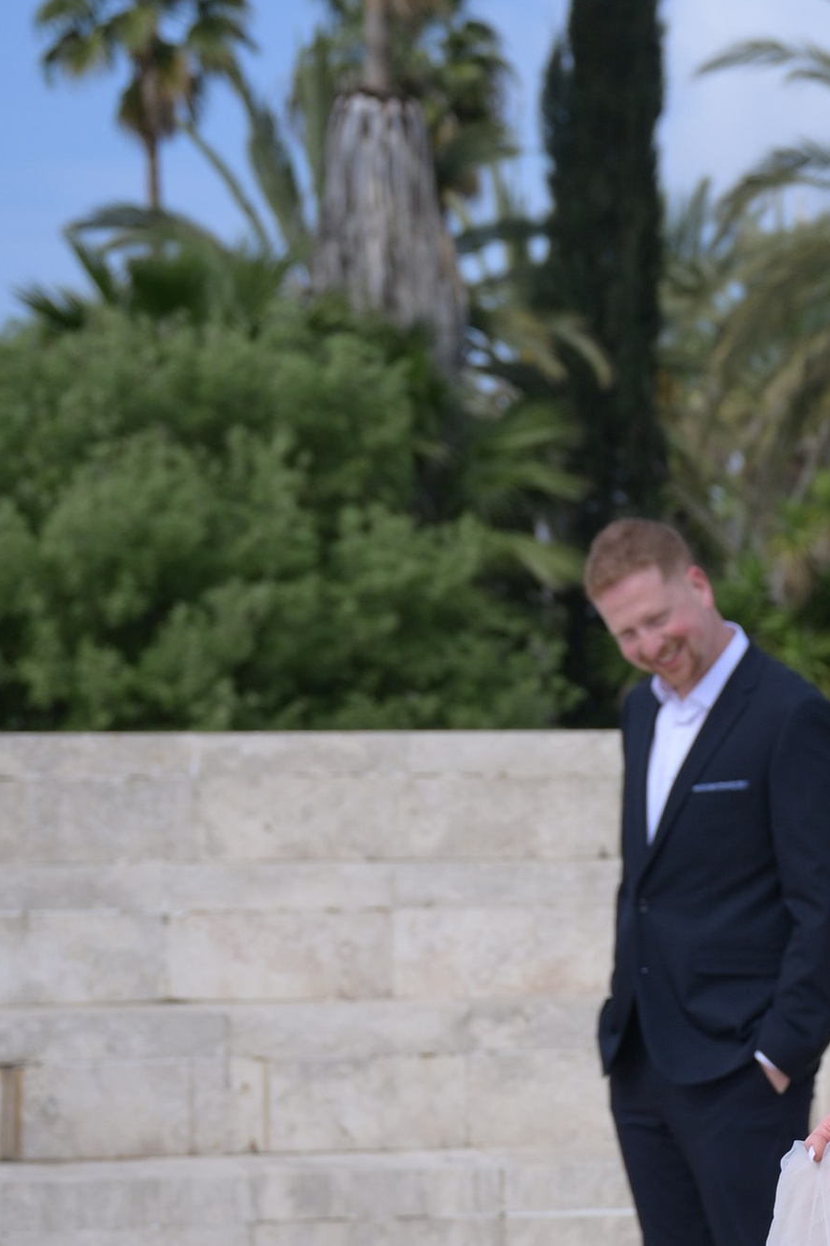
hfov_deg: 10.4
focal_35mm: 128
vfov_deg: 16.0
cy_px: 867
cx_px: 1129
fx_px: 4427
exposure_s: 1/2000
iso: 125
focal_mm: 44
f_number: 3.5
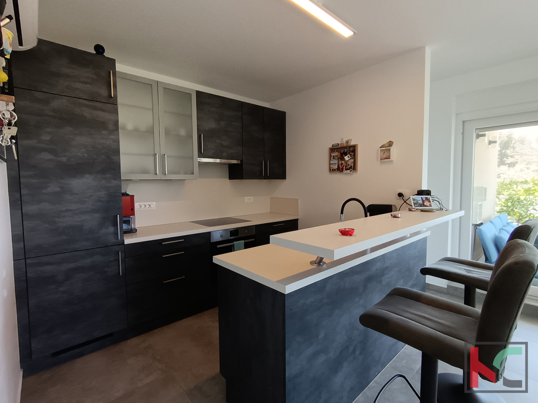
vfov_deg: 74.7
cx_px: 269
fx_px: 264
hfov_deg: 91.0
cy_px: 202
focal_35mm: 17
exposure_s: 1/100
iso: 465
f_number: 2.2
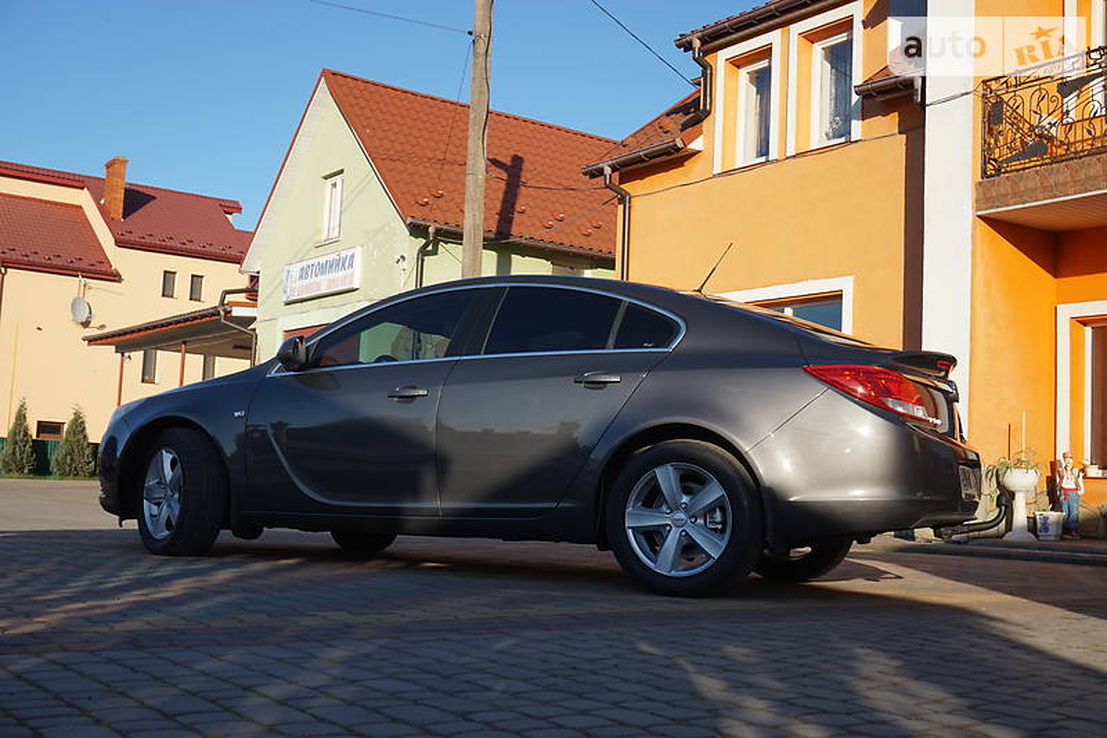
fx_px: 1291
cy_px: 369
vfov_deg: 31.9
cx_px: 554
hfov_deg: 46.4
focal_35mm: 42
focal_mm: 28
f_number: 8
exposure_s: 1/200
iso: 100
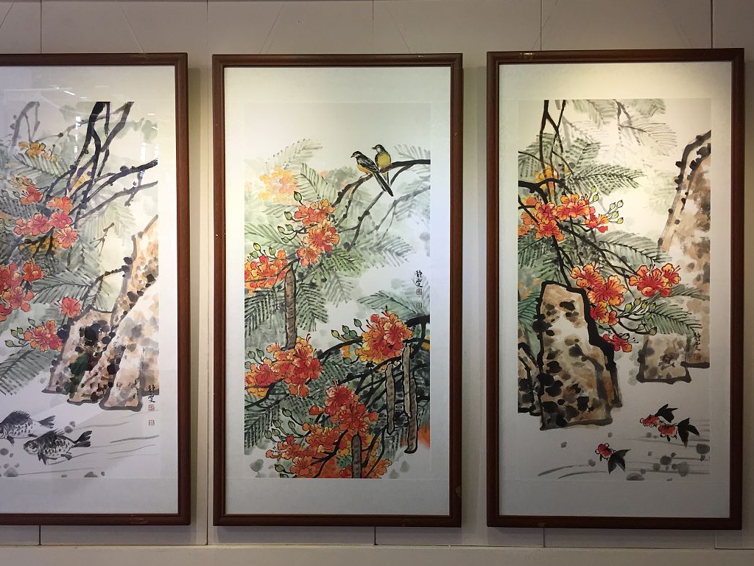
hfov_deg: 54.0
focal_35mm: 34
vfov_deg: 41.8
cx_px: 369
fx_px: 741
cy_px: 282
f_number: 2.2
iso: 40
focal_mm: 4.15
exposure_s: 1/33
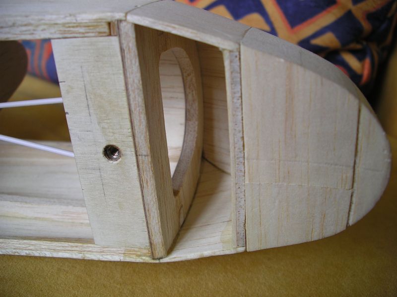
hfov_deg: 50.2
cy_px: 148
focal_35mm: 37
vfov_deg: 38.6
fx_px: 424
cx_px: 198
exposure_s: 1/72
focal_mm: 7.8
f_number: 2.8
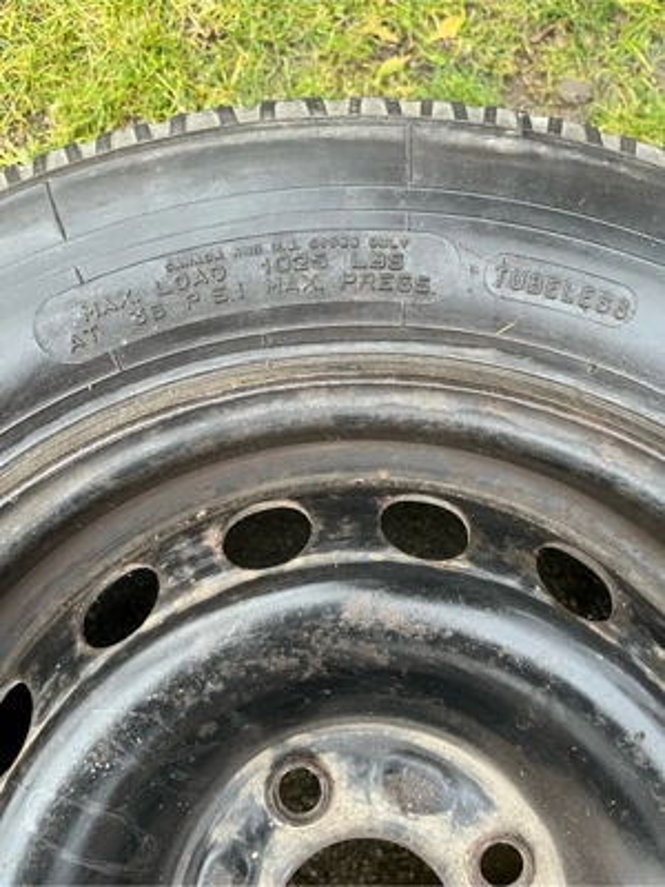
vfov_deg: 67.3
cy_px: 444
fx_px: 666
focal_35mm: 26
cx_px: 332
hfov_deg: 53.1
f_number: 1.6
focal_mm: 5.1
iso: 250
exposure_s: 1/60
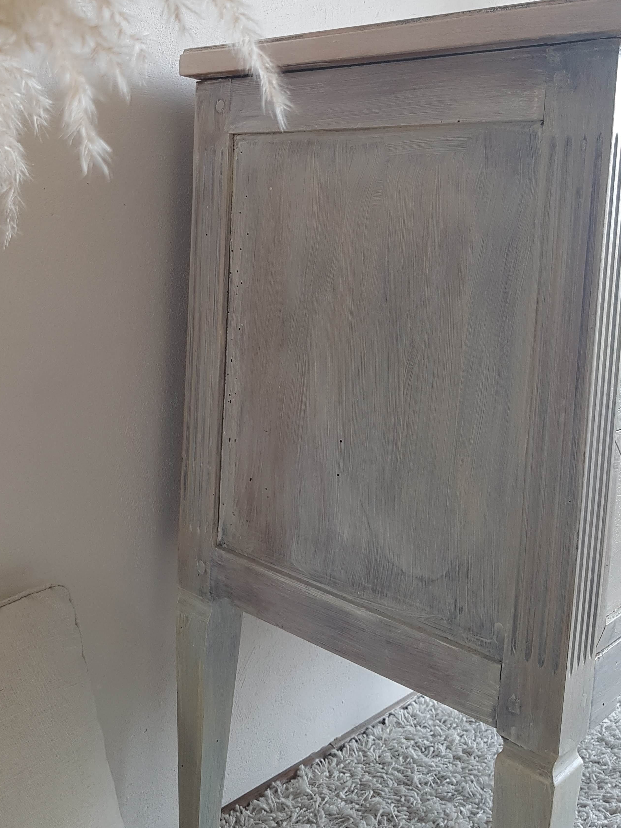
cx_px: 293
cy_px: 340
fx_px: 742
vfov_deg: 58.0
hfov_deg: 45.4
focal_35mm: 31
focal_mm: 4.2
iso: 80
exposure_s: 1/60
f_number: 1.7
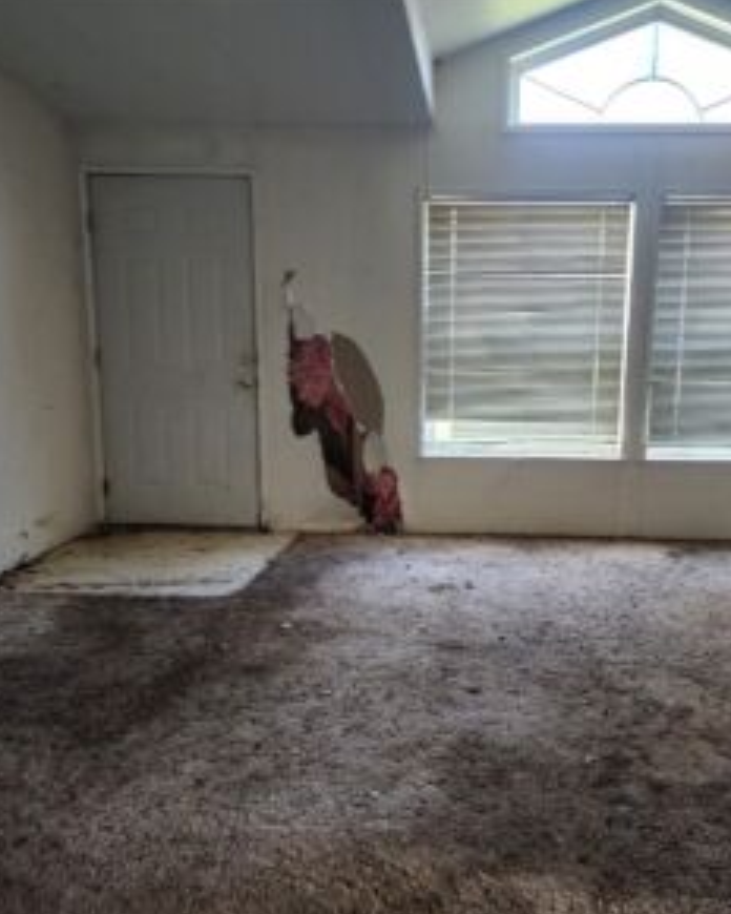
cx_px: 457
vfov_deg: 57.2
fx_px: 838
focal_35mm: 31
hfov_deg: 46.7
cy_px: 454
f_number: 1.8
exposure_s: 1/120
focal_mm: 6.4
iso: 640
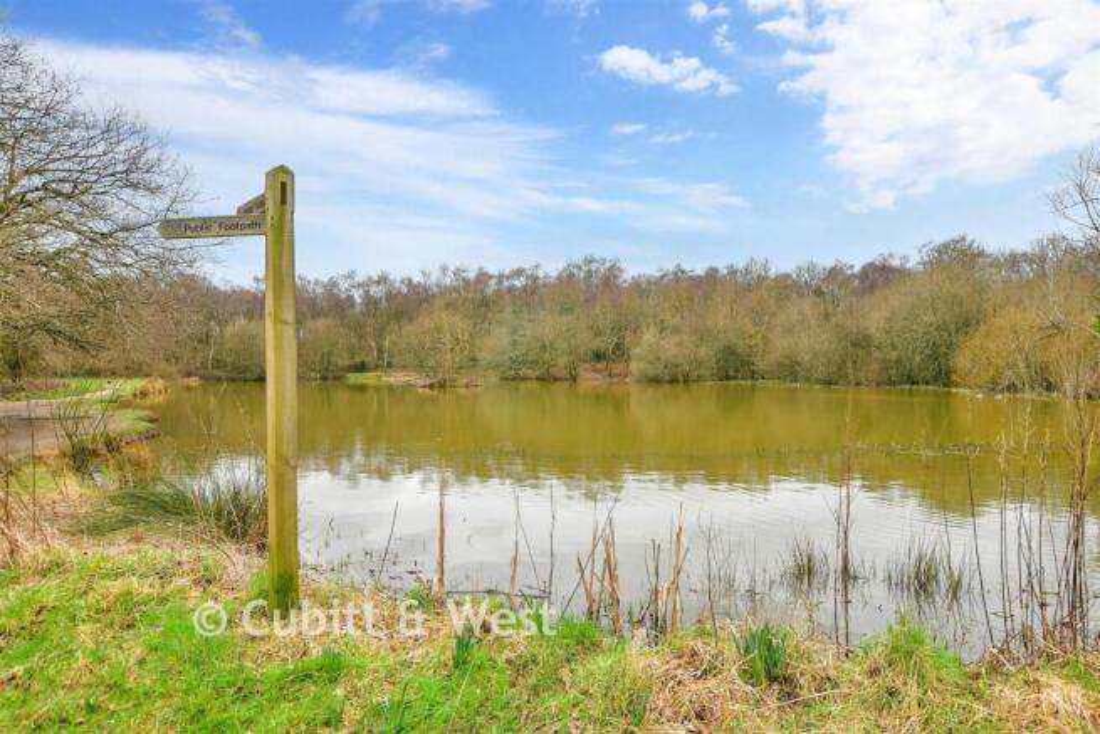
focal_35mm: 21
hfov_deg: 81.2
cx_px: 550
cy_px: 367
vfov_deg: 59.5
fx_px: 642
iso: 160
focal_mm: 14
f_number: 8
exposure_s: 1/60
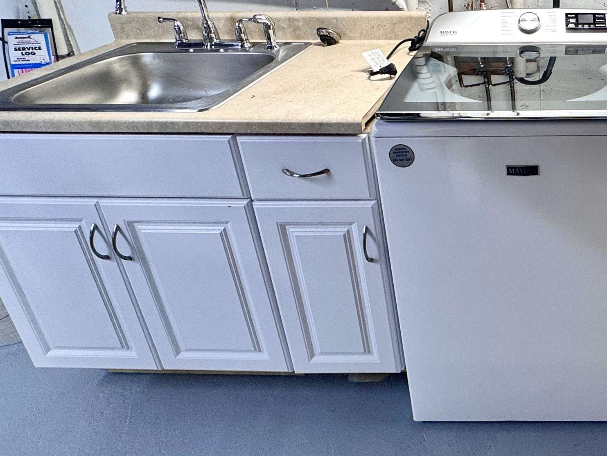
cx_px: 543
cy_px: 85
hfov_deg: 54.0
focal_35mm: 29
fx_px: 508
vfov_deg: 45.5
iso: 80
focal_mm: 2.22
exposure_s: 1/120
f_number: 2.2
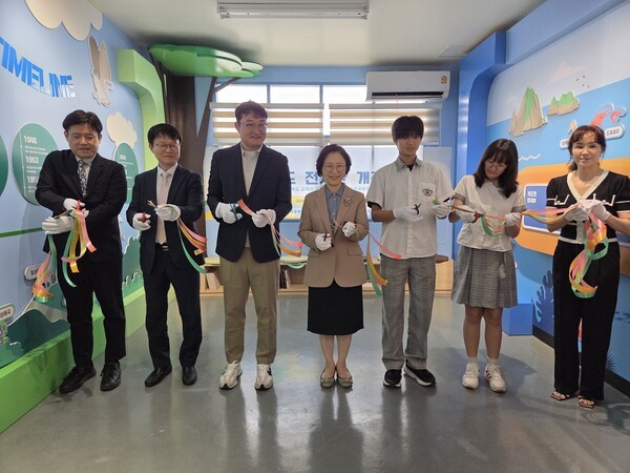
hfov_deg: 73.9
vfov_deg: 58.9
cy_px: 236
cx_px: 315
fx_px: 419
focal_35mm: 23
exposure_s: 1/100
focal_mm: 5.4
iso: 100
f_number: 1.8
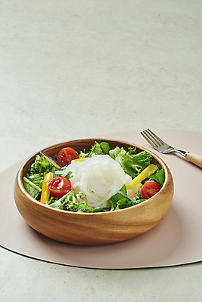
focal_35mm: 105
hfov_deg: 13.1
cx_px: 101
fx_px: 883
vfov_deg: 19.4
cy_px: 151
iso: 100
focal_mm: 105
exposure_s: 1/125
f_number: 18
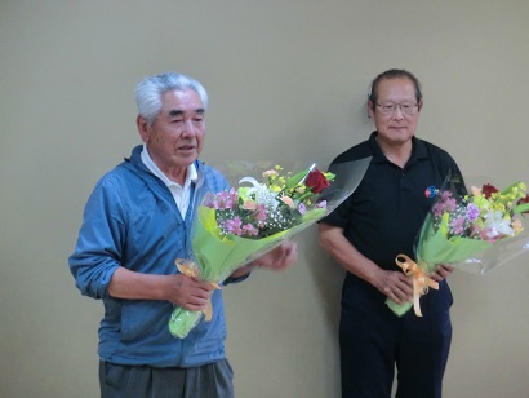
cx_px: 264
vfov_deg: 16.1
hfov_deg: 21.3
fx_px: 1407
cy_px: 199
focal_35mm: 92
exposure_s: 1/40
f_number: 4.2
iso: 800
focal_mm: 16.3
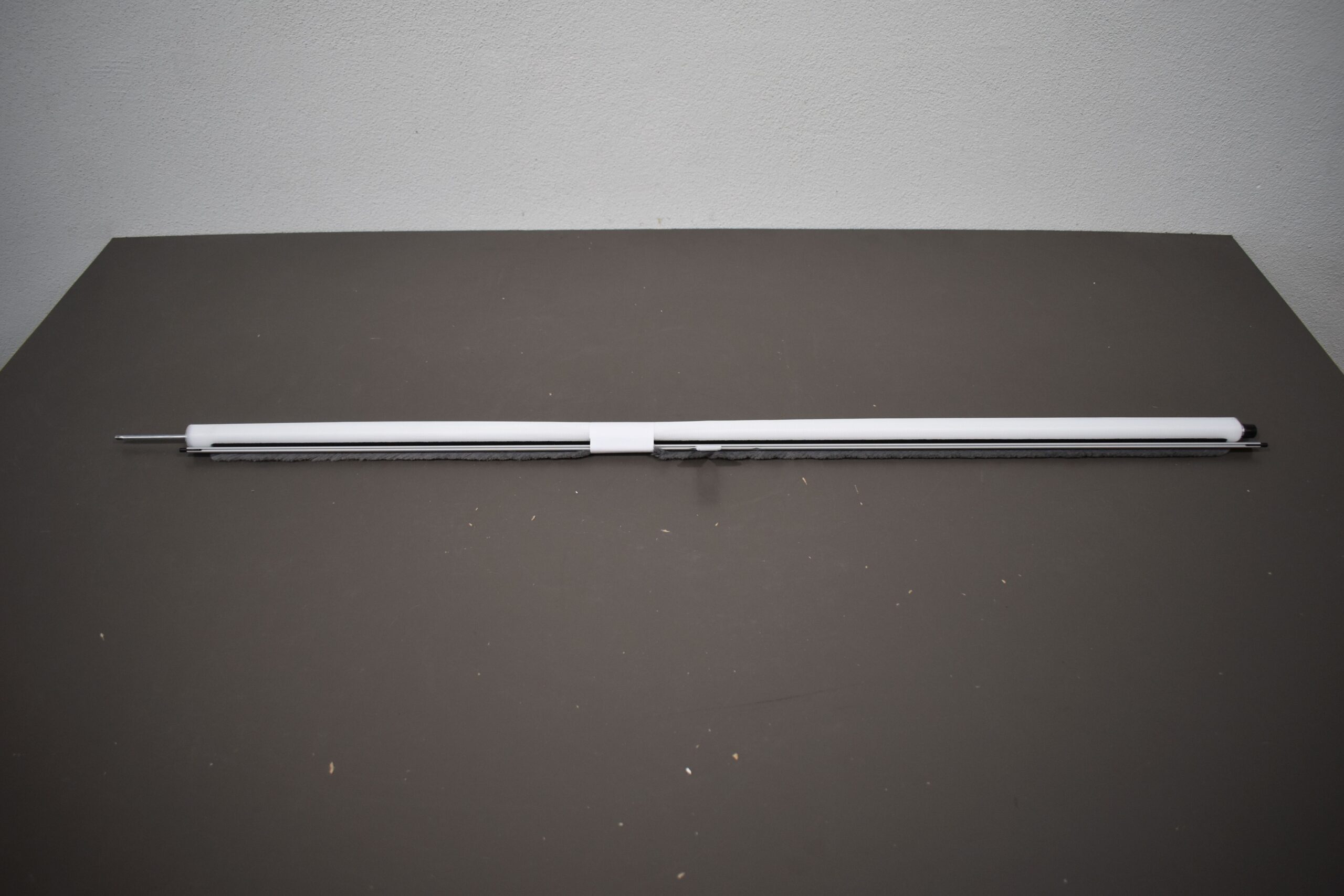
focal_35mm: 27
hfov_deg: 67.4
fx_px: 1008
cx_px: 672
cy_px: 448
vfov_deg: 47.9
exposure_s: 1/250
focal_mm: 18
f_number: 3.5
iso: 500
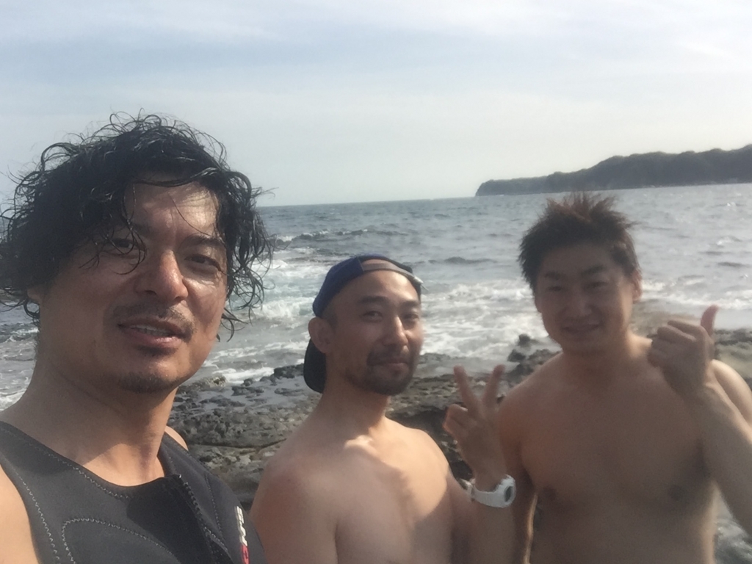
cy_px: 282
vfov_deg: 45.4
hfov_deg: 58.4
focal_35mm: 31
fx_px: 673
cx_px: 376
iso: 32
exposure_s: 1/949
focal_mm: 2.65
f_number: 2.2
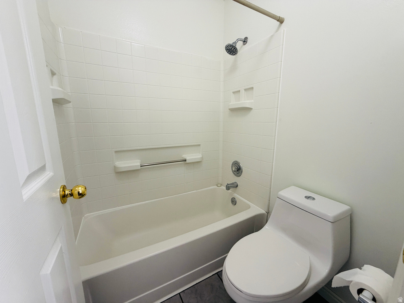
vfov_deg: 85.7
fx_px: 163
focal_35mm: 14
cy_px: 152
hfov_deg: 102.1
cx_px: 202
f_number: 2.2
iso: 160
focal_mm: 2.22
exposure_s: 1/60
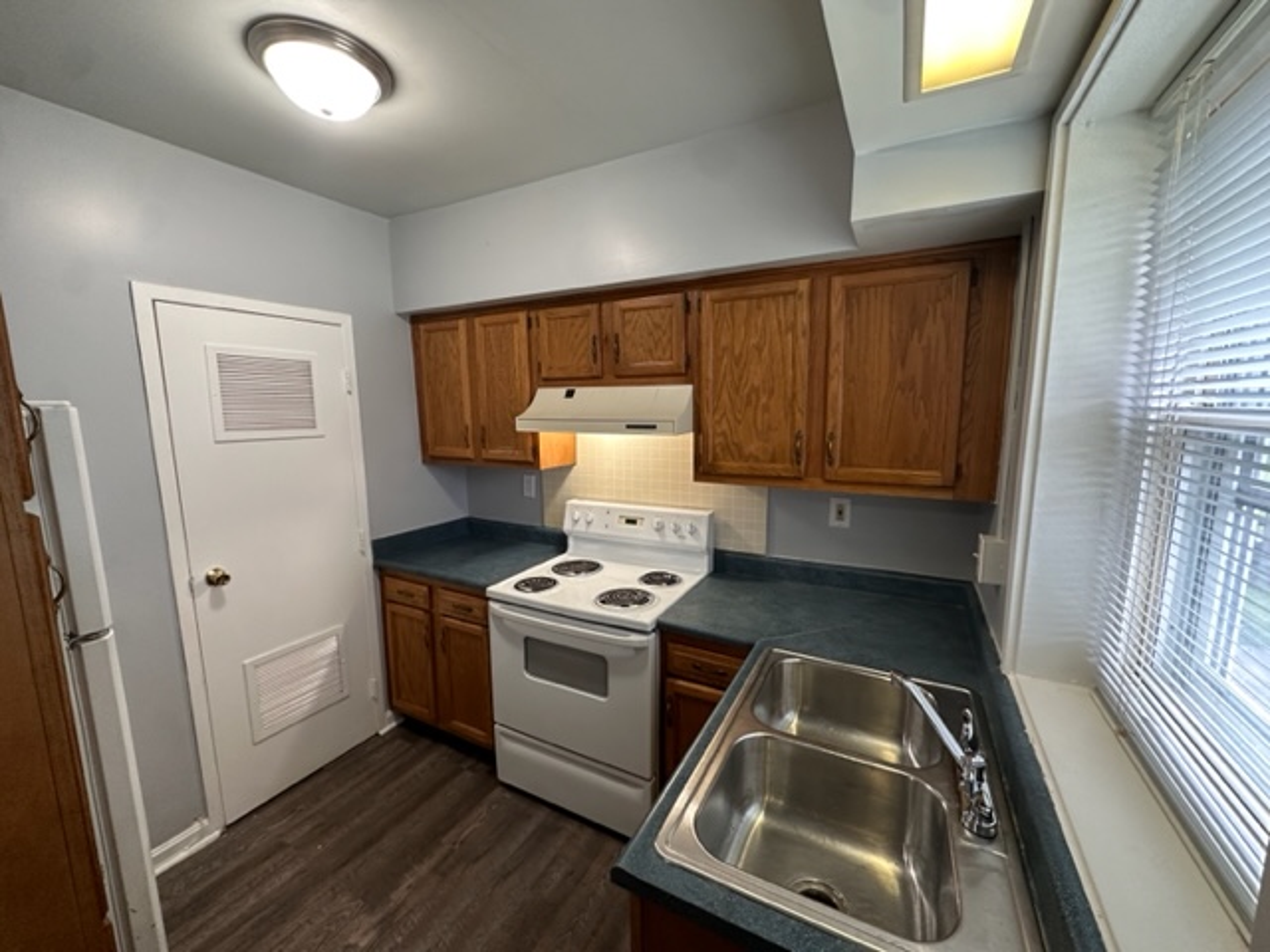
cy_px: 476
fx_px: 514
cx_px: 635
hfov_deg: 102.1
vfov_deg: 85.7
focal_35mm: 14
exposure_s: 1/60
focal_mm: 2.22
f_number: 2.2
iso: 160
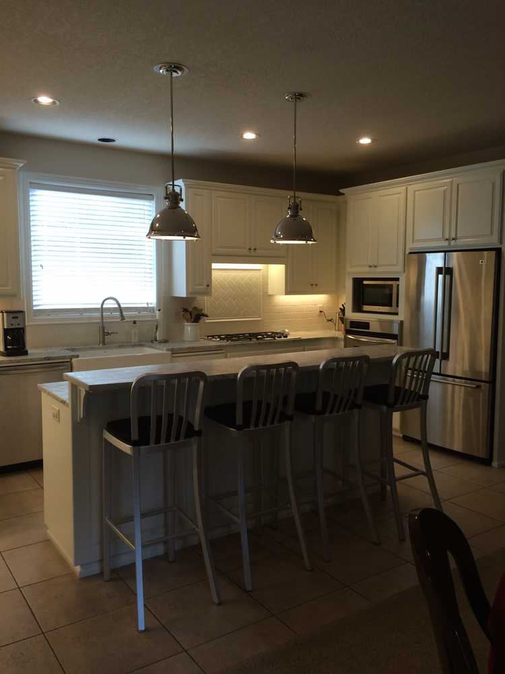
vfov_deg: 61.7
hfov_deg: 48.2
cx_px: 252
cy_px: 337
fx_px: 564
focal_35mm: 29
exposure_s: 1/40
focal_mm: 4.15
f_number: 2.2
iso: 40
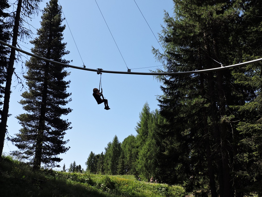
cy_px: 98
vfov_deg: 40.7
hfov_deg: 52.6
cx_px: 131
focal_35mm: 35
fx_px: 265
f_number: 3.3
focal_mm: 6.2
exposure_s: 1/800
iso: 100
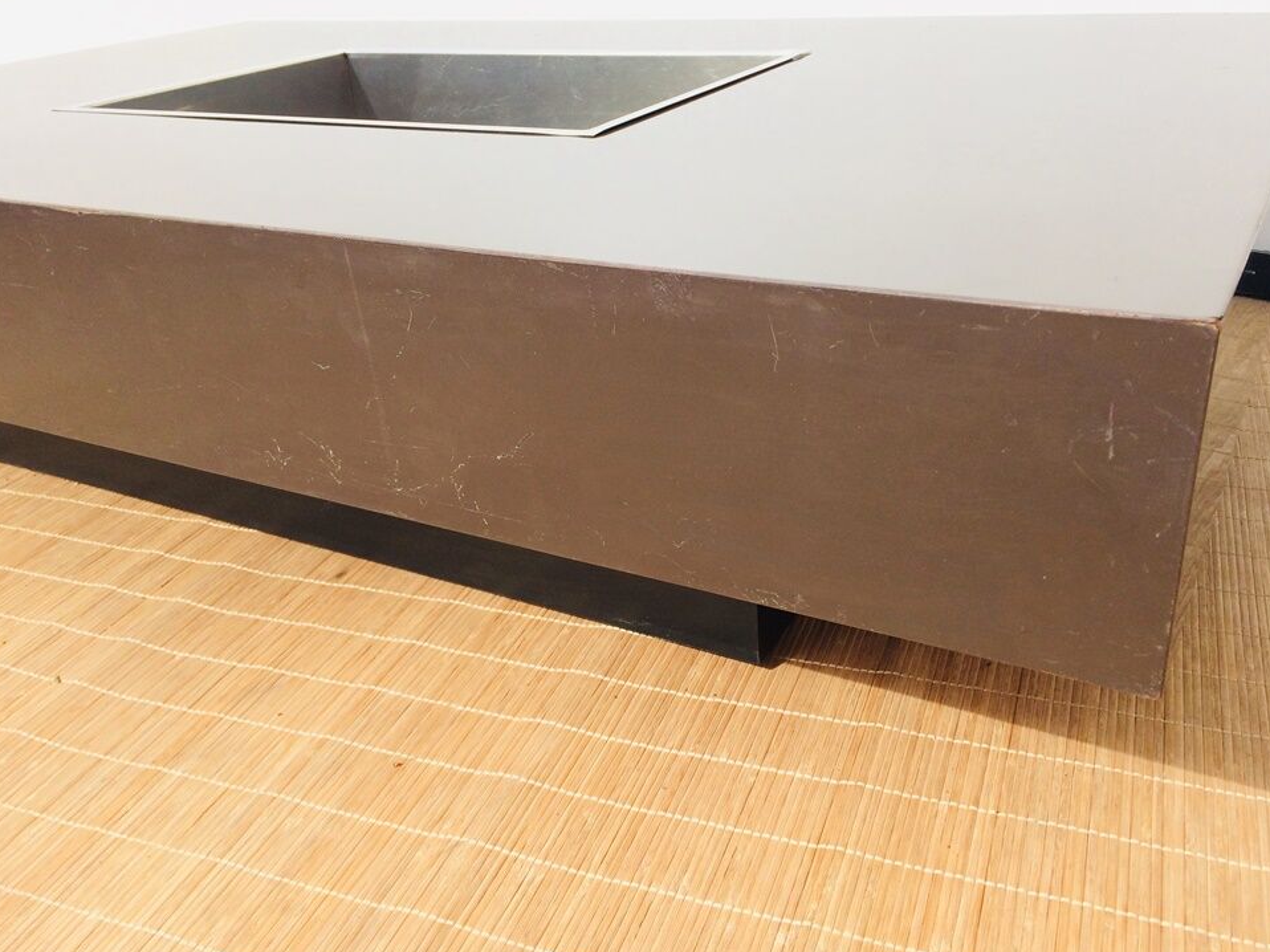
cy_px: 477
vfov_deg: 45.4
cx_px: 651
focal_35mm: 31
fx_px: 1137
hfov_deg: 58.4
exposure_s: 1/2160
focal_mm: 4.15
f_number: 2.2
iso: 32
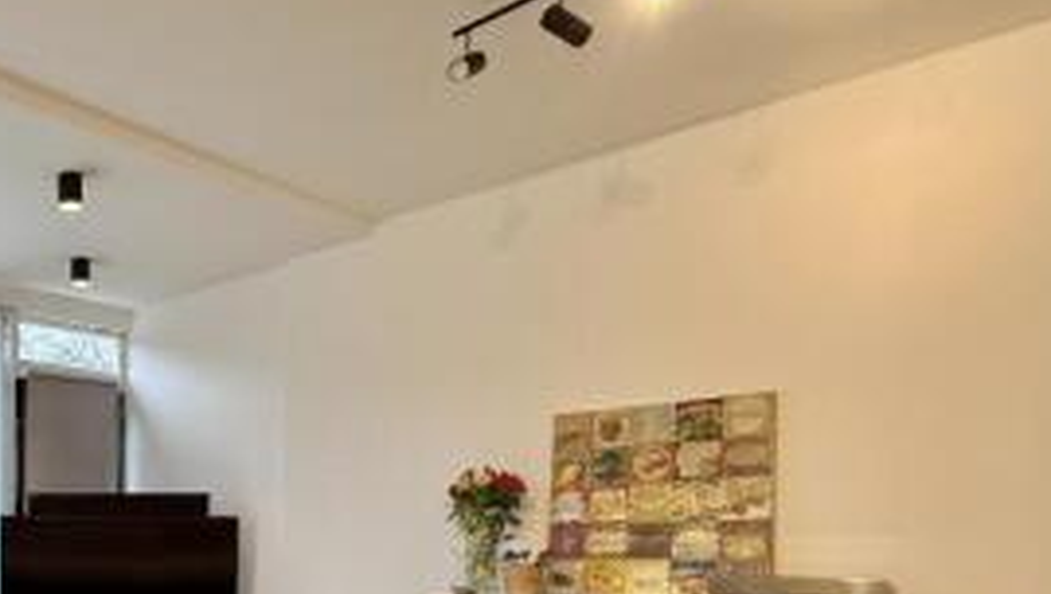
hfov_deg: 52.6
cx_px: 115
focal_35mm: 33
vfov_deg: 33.5
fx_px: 921
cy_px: 553
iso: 200
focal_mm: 2.22
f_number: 2.2
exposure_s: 1/100
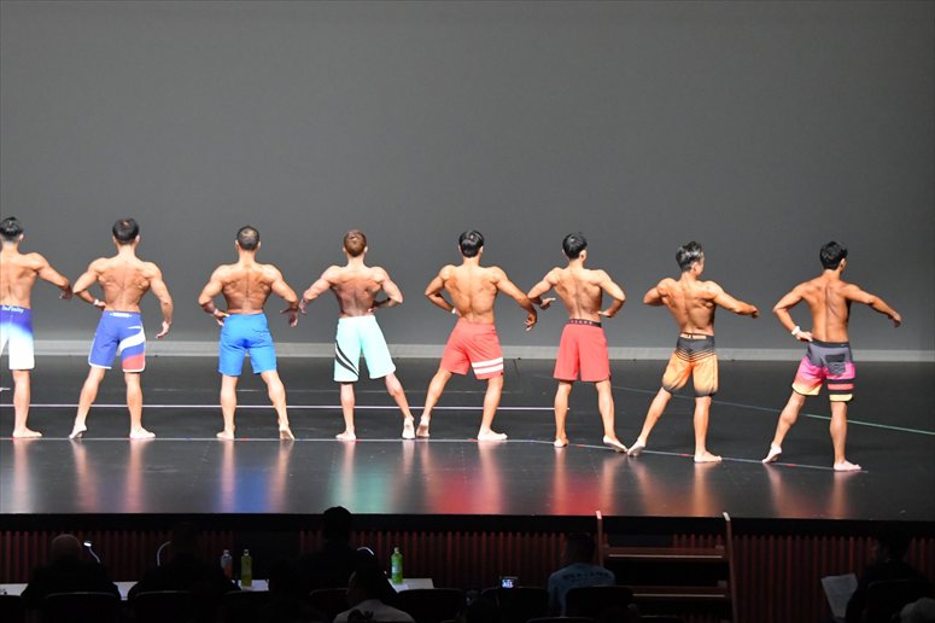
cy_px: 312
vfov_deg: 10.2
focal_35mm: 135
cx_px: 468
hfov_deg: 15.2
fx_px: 3505
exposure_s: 1/400
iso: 8000
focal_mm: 90
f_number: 5.6
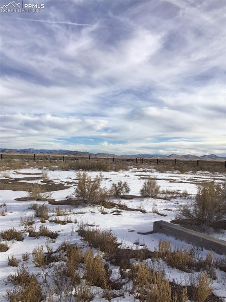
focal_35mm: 31
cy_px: 151
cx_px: 113
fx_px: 270
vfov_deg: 58.4
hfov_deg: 45.4
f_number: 2.4
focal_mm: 3.3
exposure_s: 1/1698
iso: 25
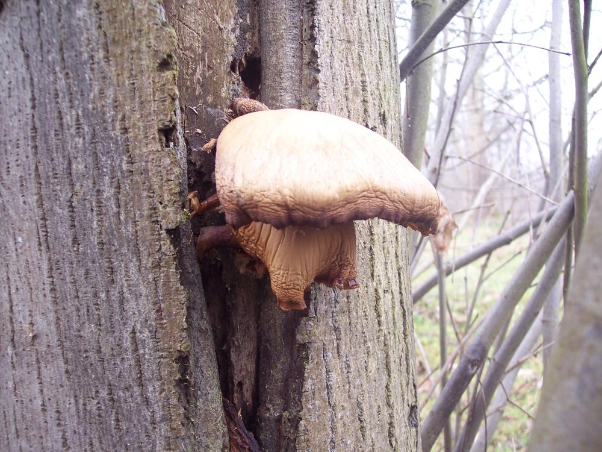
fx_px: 678
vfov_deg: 36.8
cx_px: 301
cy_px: 226
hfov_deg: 47.9
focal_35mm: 39
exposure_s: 1/45
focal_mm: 8
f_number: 3.4
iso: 100
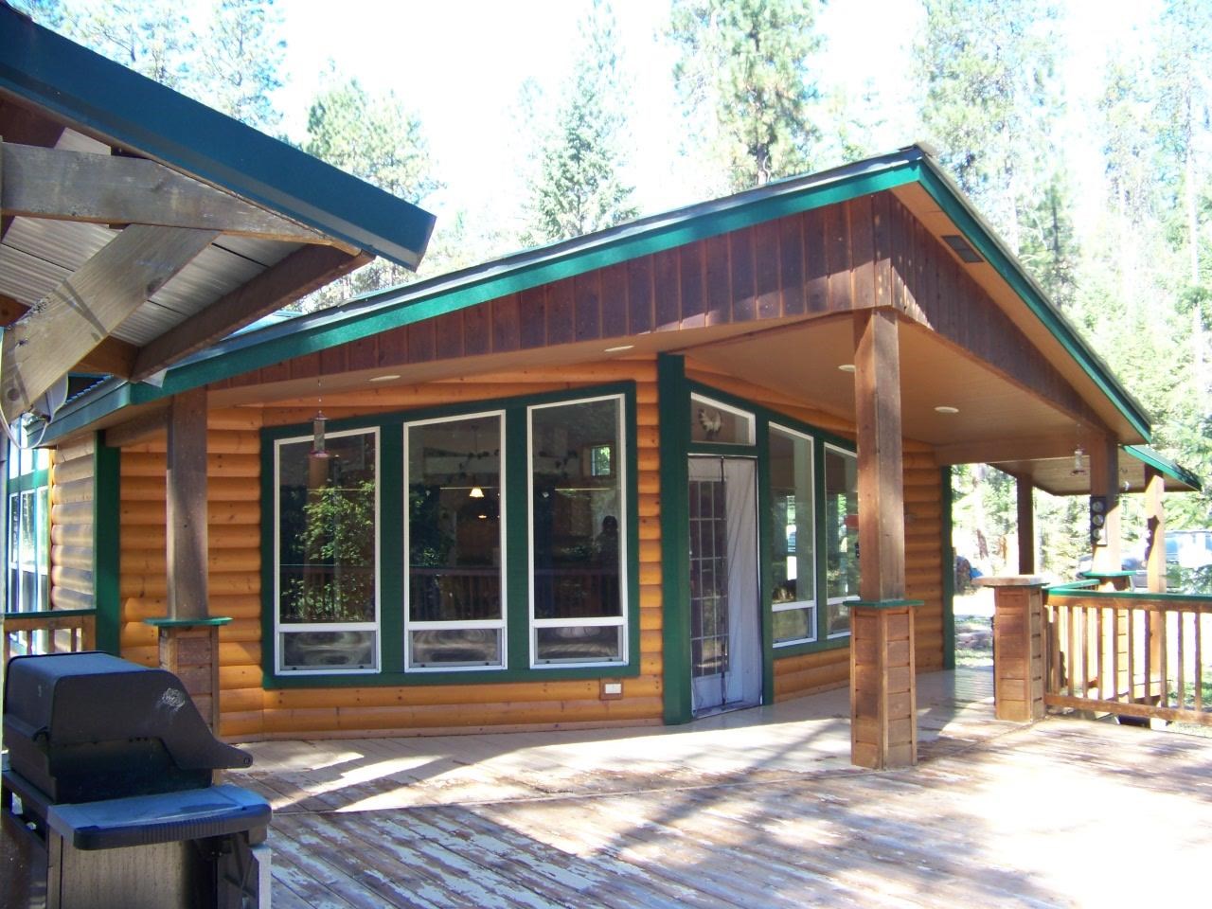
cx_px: 606
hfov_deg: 51.4
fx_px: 1260
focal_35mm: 36
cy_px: 454
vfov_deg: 39.7
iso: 64
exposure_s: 1/80
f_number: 2.8
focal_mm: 5.85
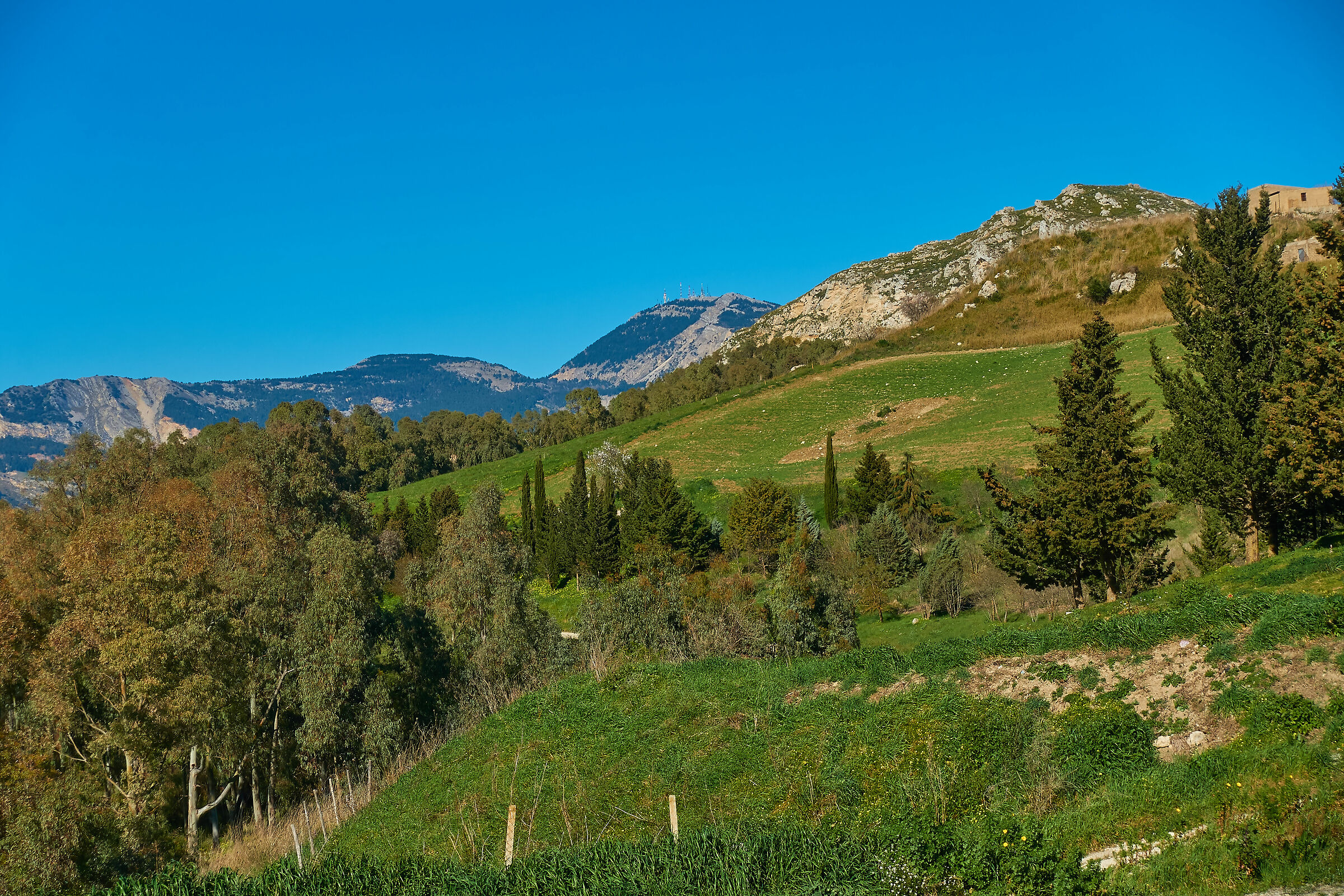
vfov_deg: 19.5
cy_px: 448
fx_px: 2613
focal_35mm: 70
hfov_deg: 28.8
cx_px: 672
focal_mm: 25.7
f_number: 8
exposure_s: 1/320
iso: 80
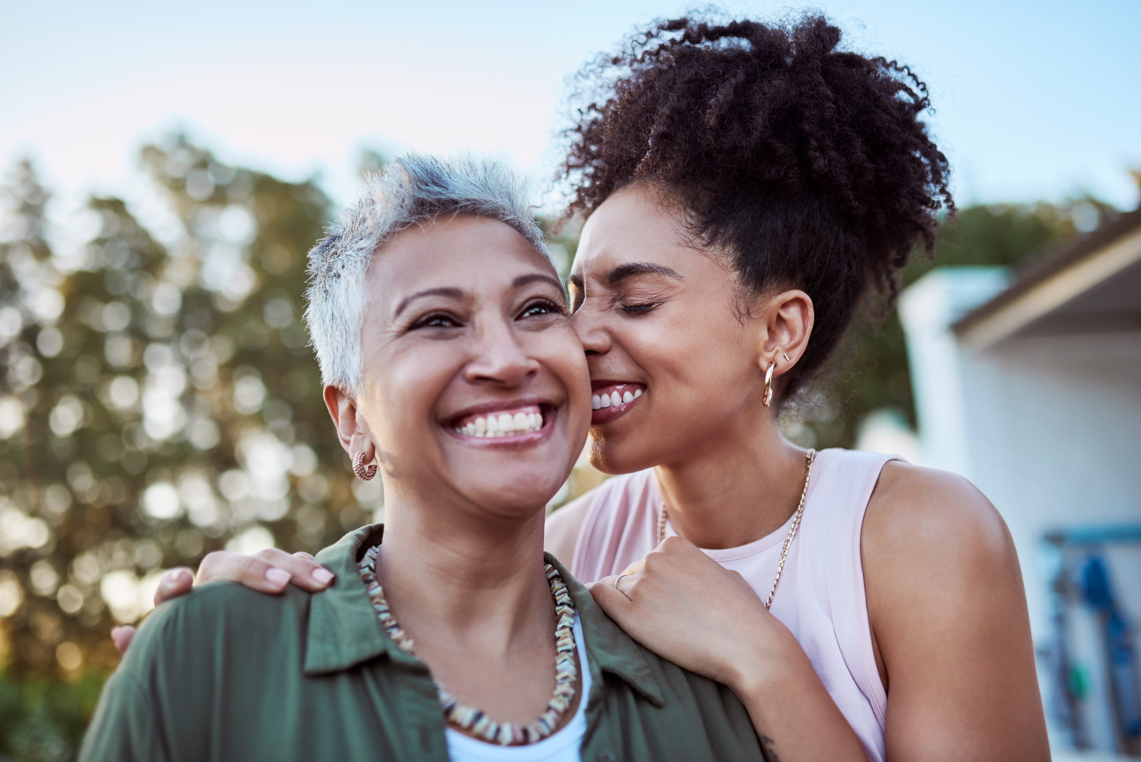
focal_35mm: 35
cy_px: 381
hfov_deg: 54.4
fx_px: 1110
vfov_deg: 37.9
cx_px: 570
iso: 200
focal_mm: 35
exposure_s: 1/800
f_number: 1.8
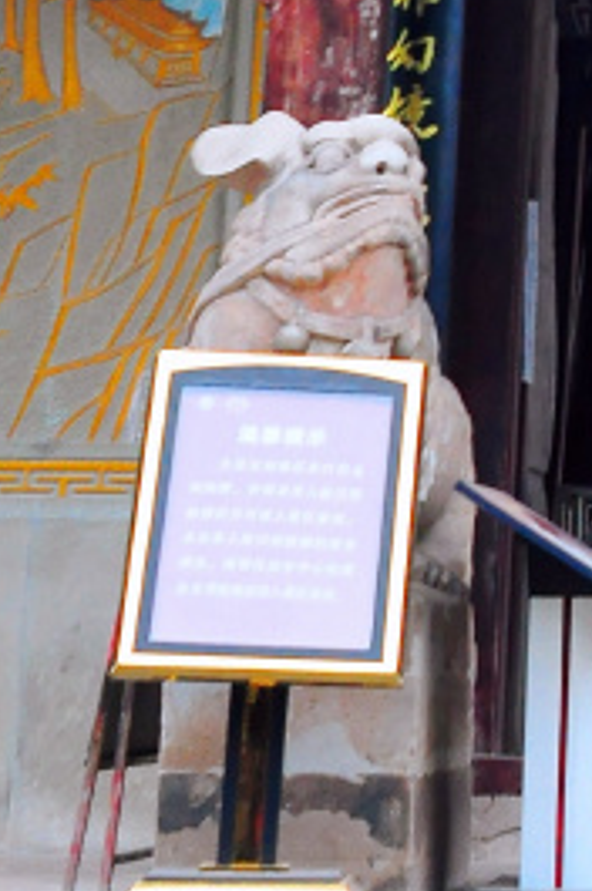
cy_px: -558
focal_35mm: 163
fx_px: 4031
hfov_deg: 7.9
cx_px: 1287
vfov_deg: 11.9
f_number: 5
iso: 800
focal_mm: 24
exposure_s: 1/400
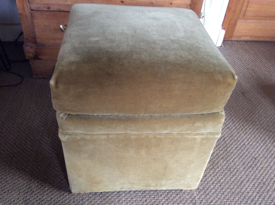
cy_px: 102
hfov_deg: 56.9
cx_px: 138
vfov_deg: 44.1
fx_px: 254
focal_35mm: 32
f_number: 2.4
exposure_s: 1/25
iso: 160
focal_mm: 3.3
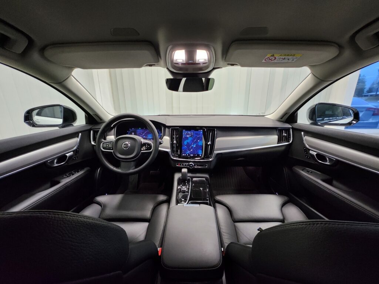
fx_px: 142
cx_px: 190
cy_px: 142
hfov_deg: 106.2
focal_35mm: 13
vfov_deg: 89.9
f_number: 2.2
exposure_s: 1/40.1
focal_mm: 1.74
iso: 320
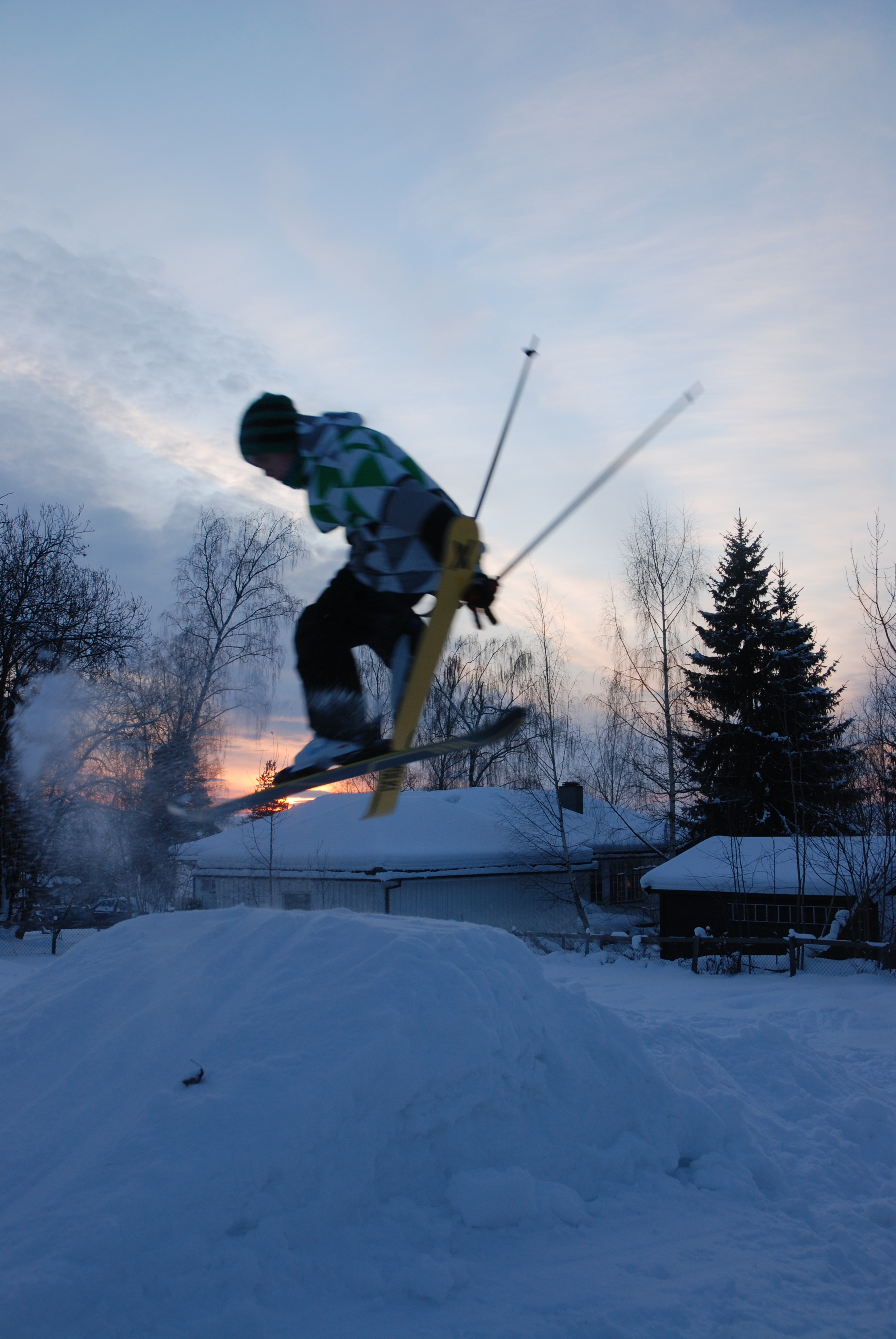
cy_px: 670
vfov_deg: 53.1
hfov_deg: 37.0
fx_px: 1340
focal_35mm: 36
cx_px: 448
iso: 200
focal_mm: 24
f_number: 5.6
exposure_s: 1/125
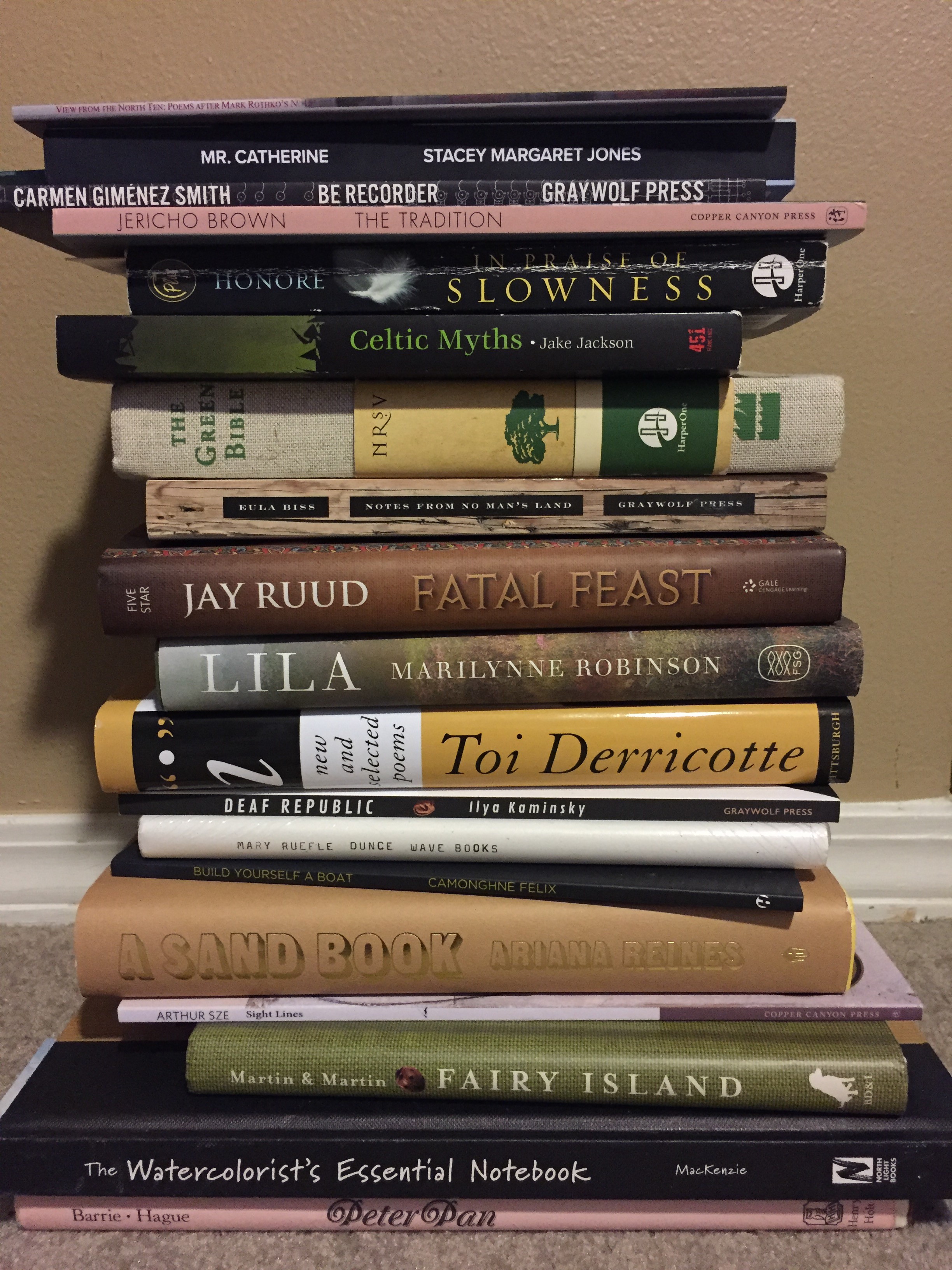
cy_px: 635
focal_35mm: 29
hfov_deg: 48.2
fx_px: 1063
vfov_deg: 61.7
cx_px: 476
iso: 500
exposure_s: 1/15
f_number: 2.2
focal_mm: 4.15
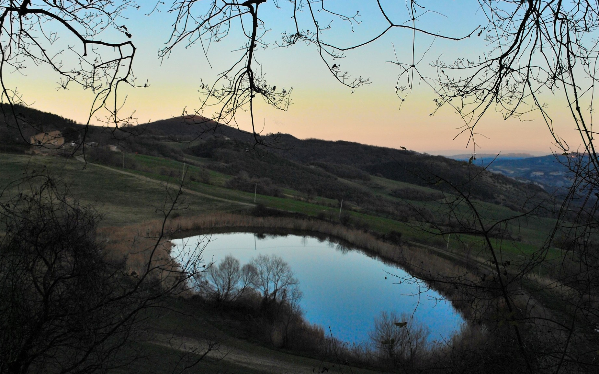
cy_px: 195
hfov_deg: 43.8
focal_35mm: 46
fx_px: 745
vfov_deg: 28.2
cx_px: 301
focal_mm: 23
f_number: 6.3
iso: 100
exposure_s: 1/250
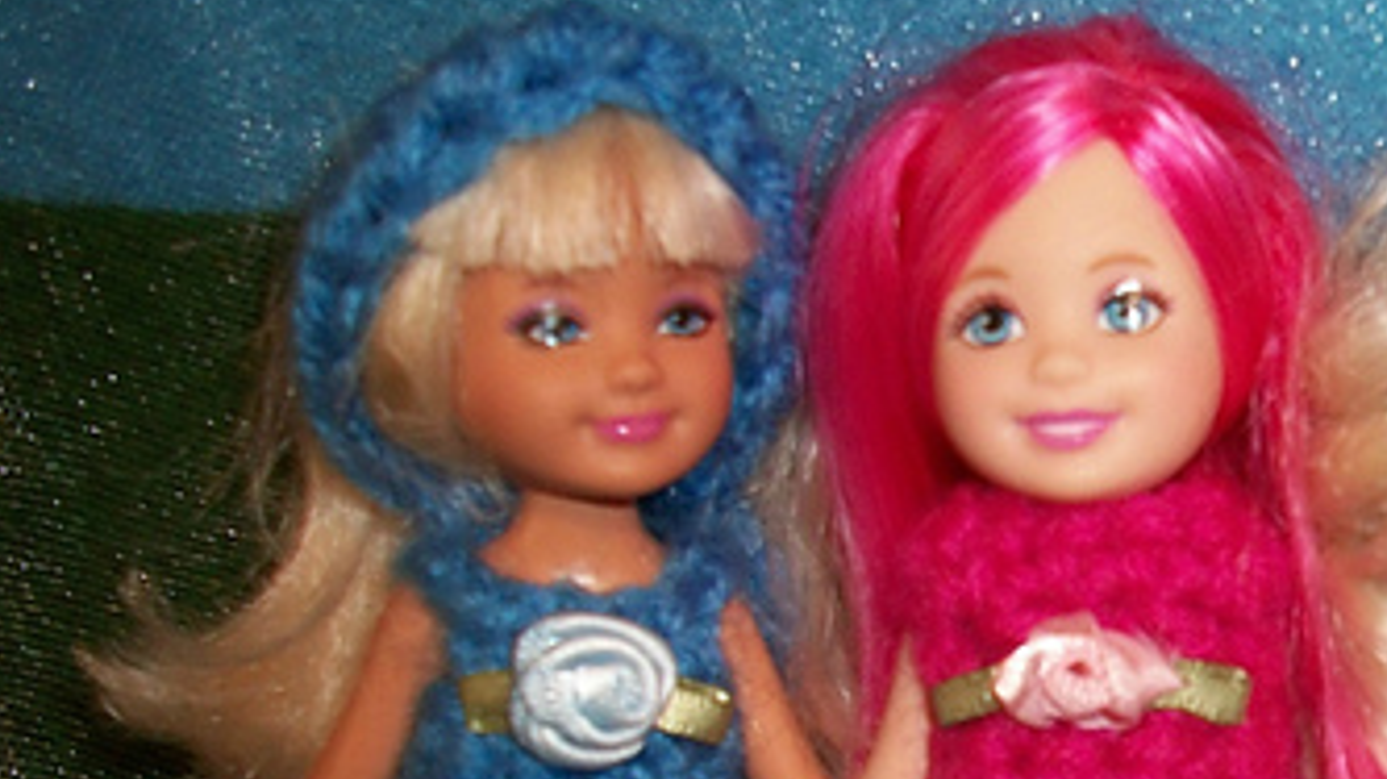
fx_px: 2463
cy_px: 908
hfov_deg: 29.8
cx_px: 1304
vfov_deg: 17.2
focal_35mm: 67
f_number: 2.9
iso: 80
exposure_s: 1/30
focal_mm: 5.7
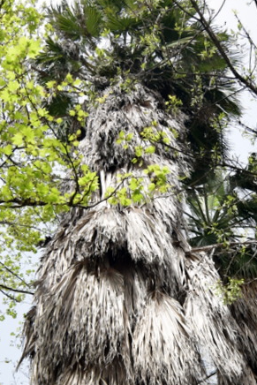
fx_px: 471
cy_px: 269
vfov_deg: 43.6
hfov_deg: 30.4
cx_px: 159
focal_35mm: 44
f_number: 11
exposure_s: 1/400
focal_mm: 16
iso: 400
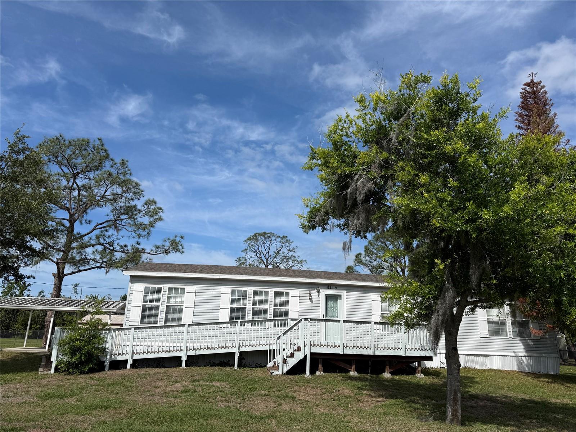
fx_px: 399
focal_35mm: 24
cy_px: 216
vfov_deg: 56.8
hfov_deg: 71.6
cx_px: 288
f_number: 1.78
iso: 80
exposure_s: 1/7353
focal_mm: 6.76
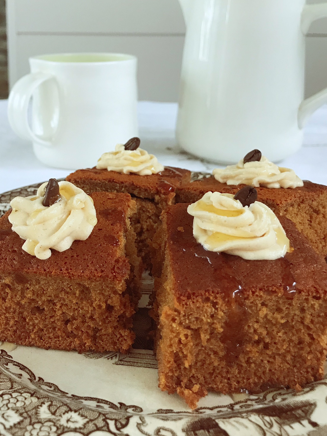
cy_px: 153
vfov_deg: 48.3
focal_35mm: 38
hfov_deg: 37.6
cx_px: 131
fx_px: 479
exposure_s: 1/35
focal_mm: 3.99
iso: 40
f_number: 1.8
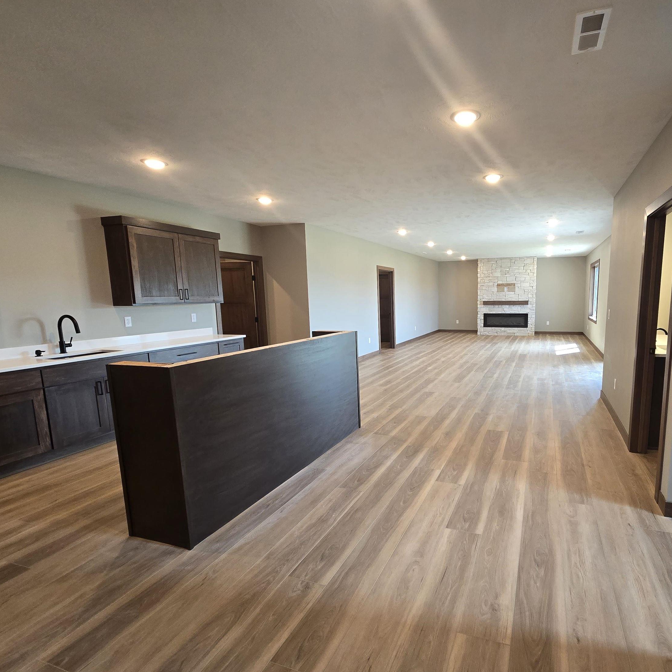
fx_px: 351
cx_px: 418
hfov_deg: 85.8
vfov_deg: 87.4
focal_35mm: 16
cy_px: 349
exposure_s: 1/60
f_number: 2.2
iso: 160
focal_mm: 2.2
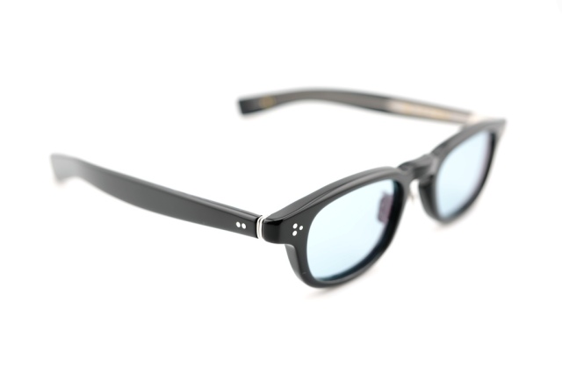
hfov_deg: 39.6
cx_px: 281
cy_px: 187
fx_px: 780
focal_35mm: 50
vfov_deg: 27.0
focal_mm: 50
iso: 100
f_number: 4
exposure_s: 1/100
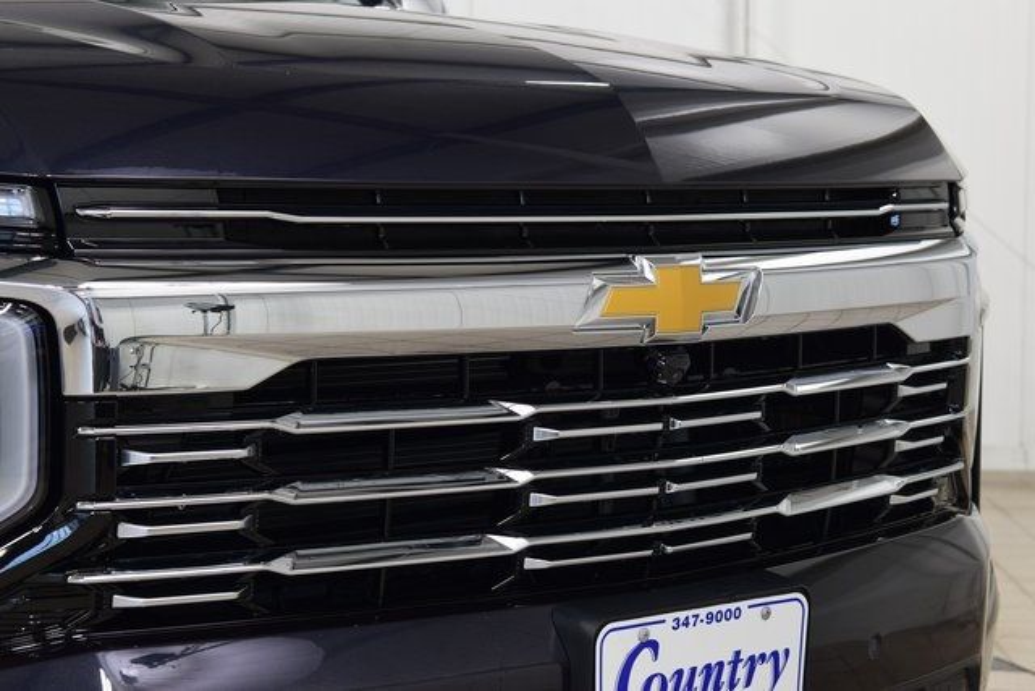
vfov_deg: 17.5
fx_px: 2243
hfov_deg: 26.0
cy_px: 346
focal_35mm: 78
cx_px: 518
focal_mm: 52
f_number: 6.3
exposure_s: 1/15
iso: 450
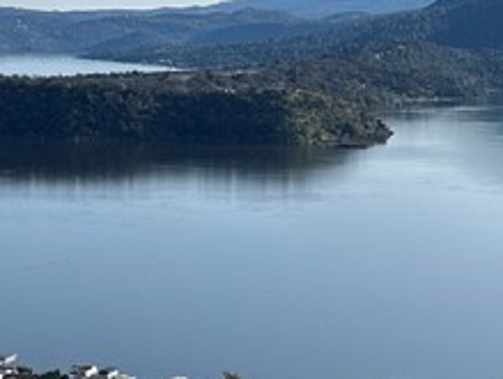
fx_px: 1630
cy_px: 262
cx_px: 324
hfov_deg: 17.5
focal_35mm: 112
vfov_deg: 13.2
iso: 80
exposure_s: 1/5263
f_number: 1.78
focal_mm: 6.86
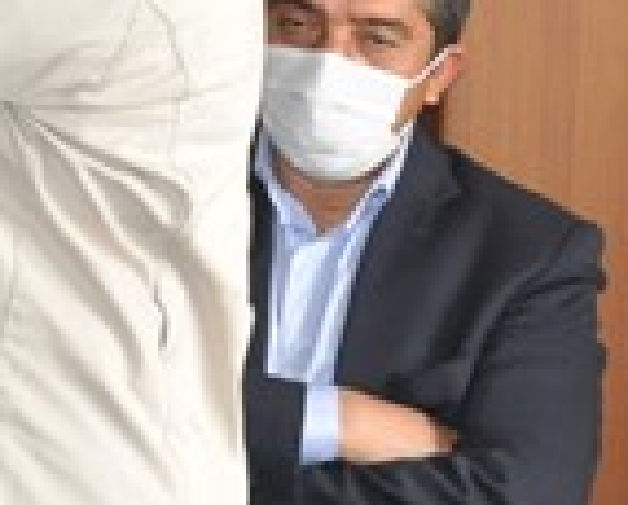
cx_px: -716
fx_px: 2850
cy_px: -263
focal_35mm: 153
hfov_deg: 11.1
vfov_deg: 9.8
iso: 1600
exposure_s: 1/60
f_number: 5
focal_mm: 24
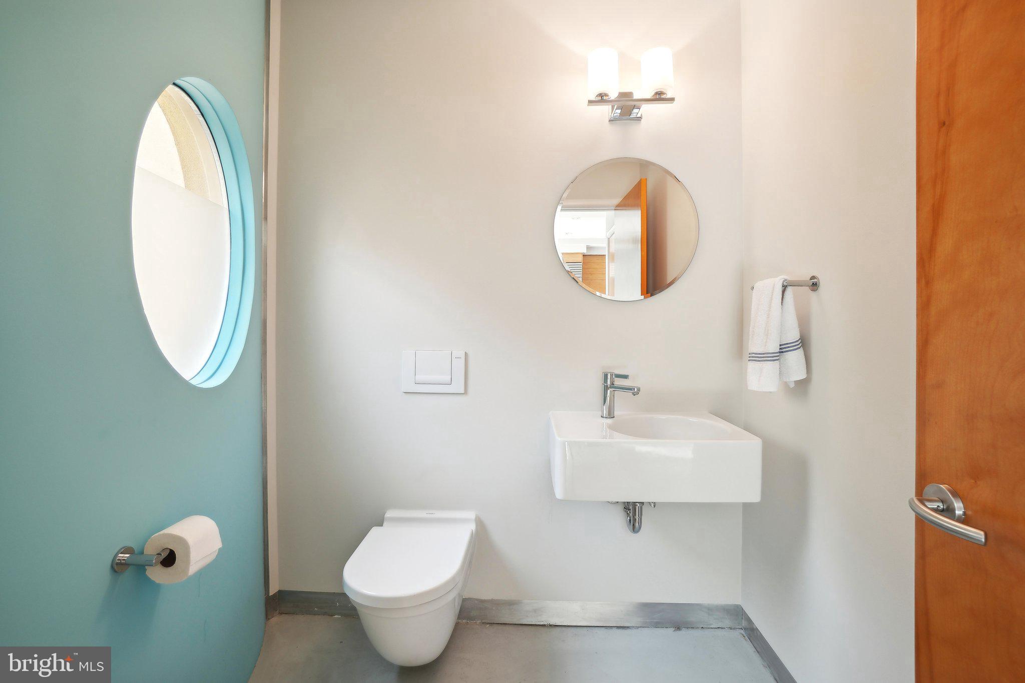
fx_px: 427
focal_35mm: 15
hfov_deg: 100.4
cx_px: 512
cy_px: 342
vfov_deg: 77.3
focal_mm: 10
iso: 100
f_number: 7.1
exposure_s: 1/15
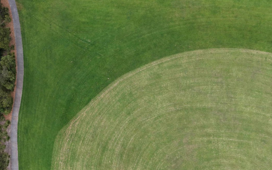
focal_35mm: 29
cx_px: 124
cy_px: 95
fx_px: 215
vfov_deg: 43.1
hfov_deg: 64.5
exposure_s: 1/800
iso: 200
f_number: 1.8
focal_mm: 8.67
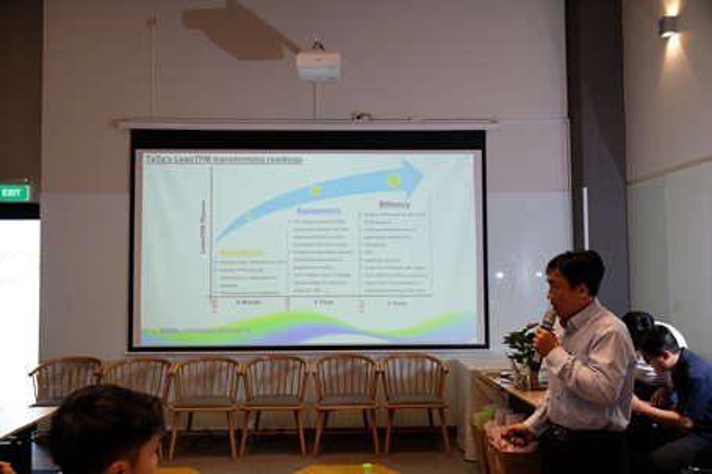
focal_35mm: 36
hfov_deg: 53.1
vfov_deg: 36.8
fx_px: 712
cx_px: 356
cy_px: 237
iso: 200
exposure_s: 1/40
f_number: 3.5
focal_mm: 24
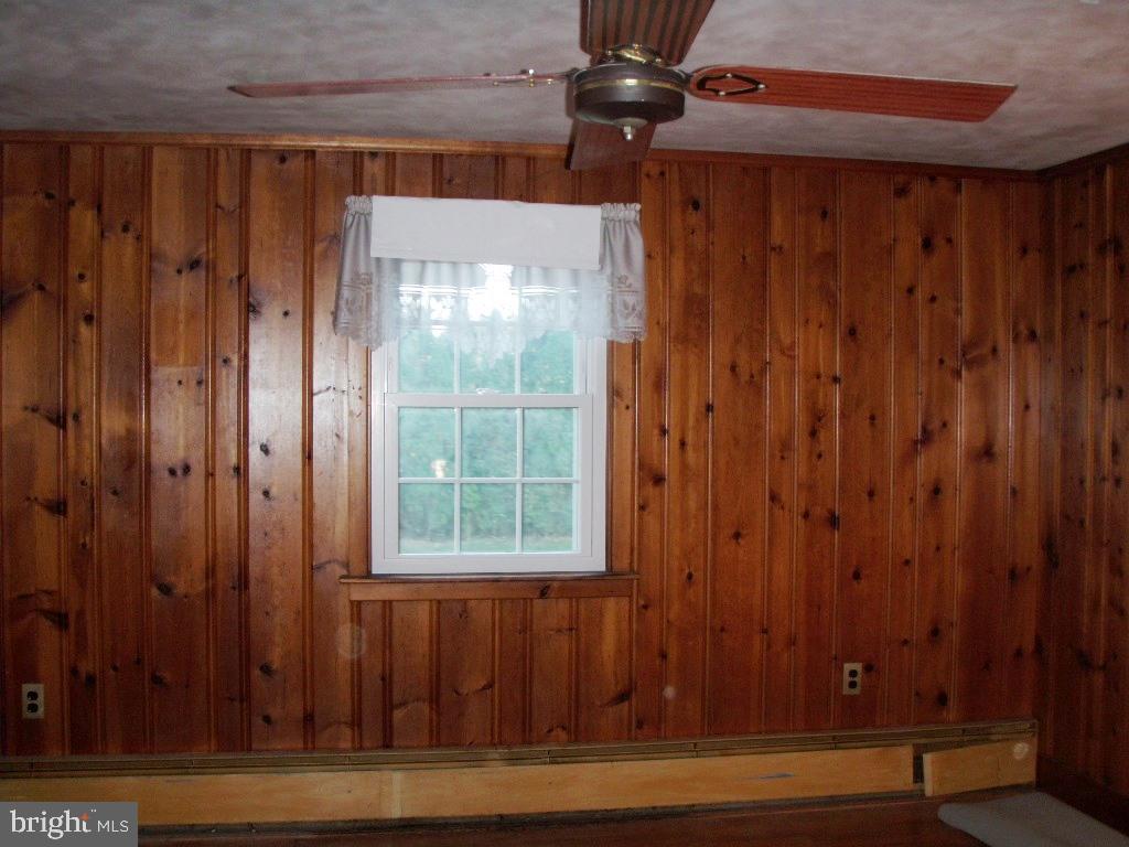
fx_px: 1239
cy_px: 424
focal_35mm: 38
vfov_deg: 37.7
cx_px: 564
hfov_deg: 49.0
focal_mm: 6.7
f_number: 3.5
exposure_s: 1/30
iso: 125
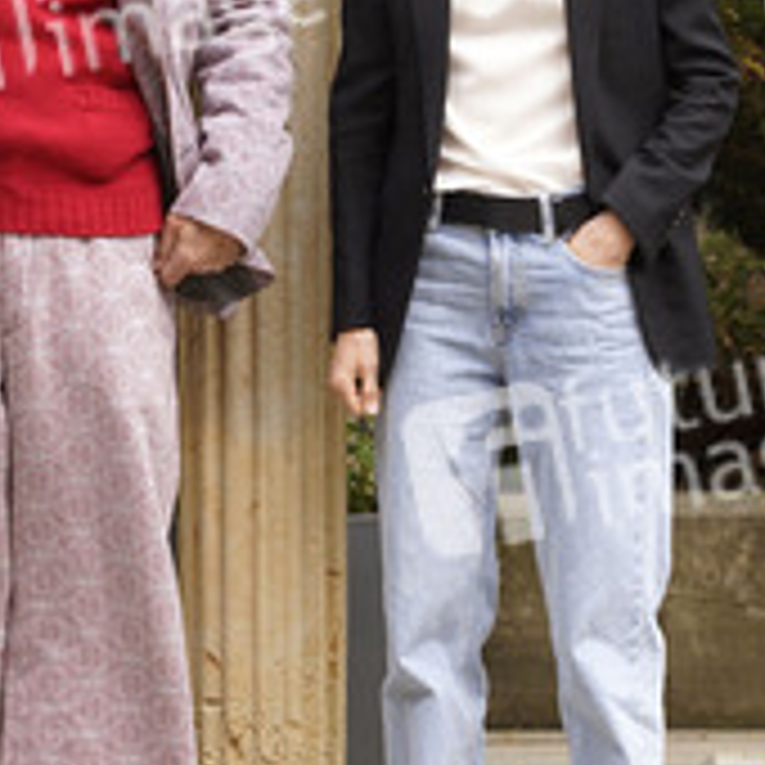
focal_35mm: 252
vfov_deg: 6.9
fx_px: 6301
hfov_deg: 6.9
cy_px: 225
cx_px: 225
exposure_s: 1/160
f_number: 5.6
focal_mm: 126
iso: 100
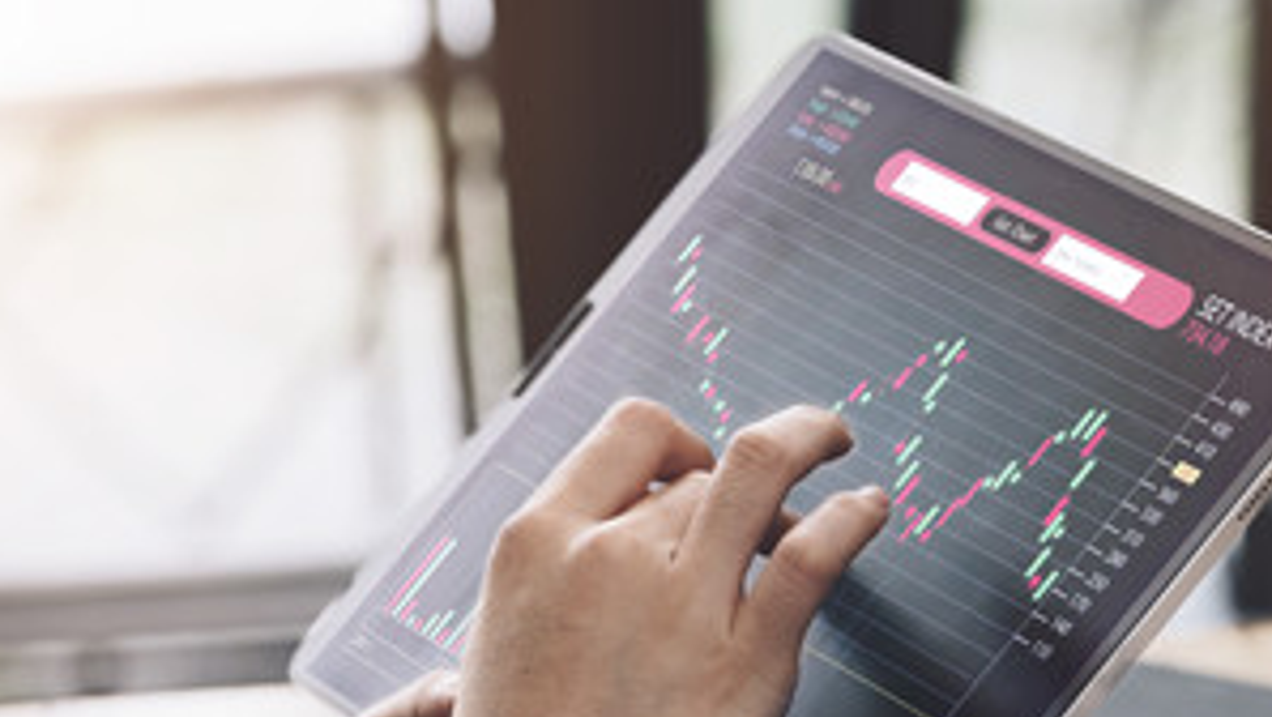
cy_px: 708
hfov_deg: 9.1
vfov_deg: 5.1
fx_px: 7964
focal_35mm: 236
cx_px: 858
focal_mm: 74.4
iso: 160
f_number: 2.8
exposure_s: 1/60
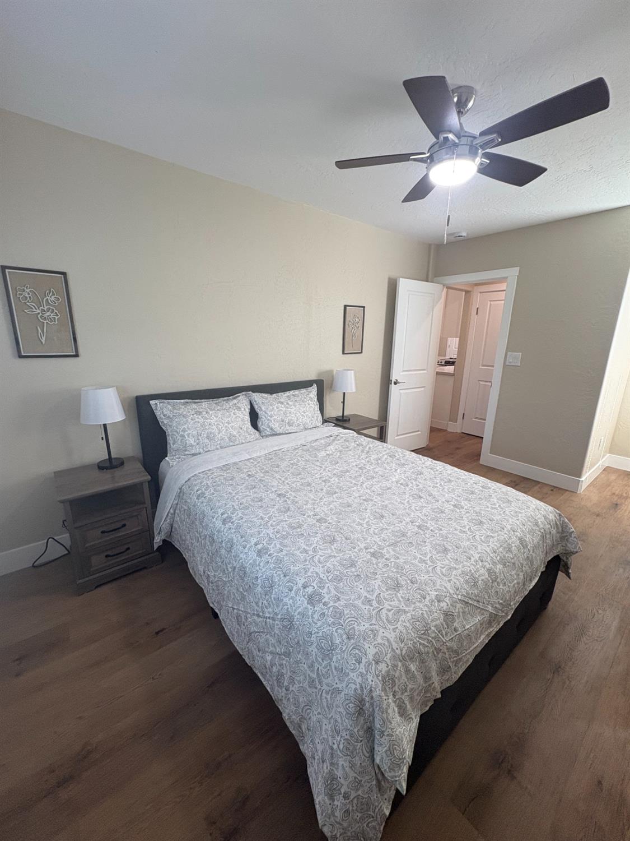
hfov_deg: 85.7
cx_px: 315
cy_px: 420
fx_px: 340
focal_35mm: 14
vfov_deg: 102.1
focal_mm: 2.22
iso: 160
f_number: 2.2
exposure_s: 1/120
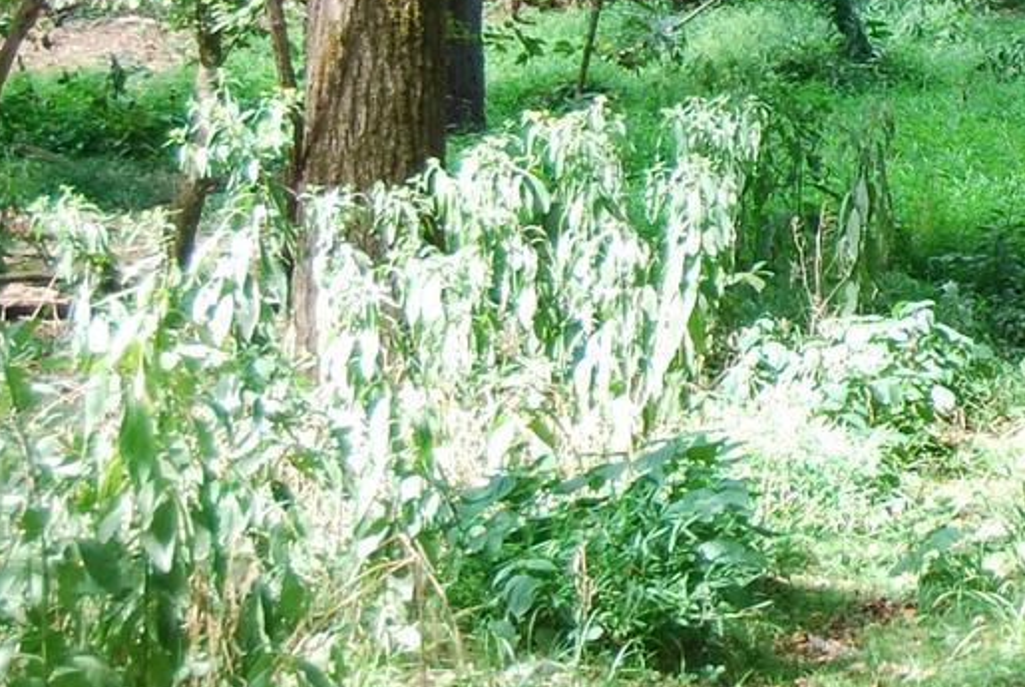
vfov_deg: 8.8
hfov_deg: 12.2
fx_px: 4419
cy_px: 60
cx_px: 1825
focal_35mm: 155
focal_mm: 26
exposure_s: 1/60
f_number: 4.5
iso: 200
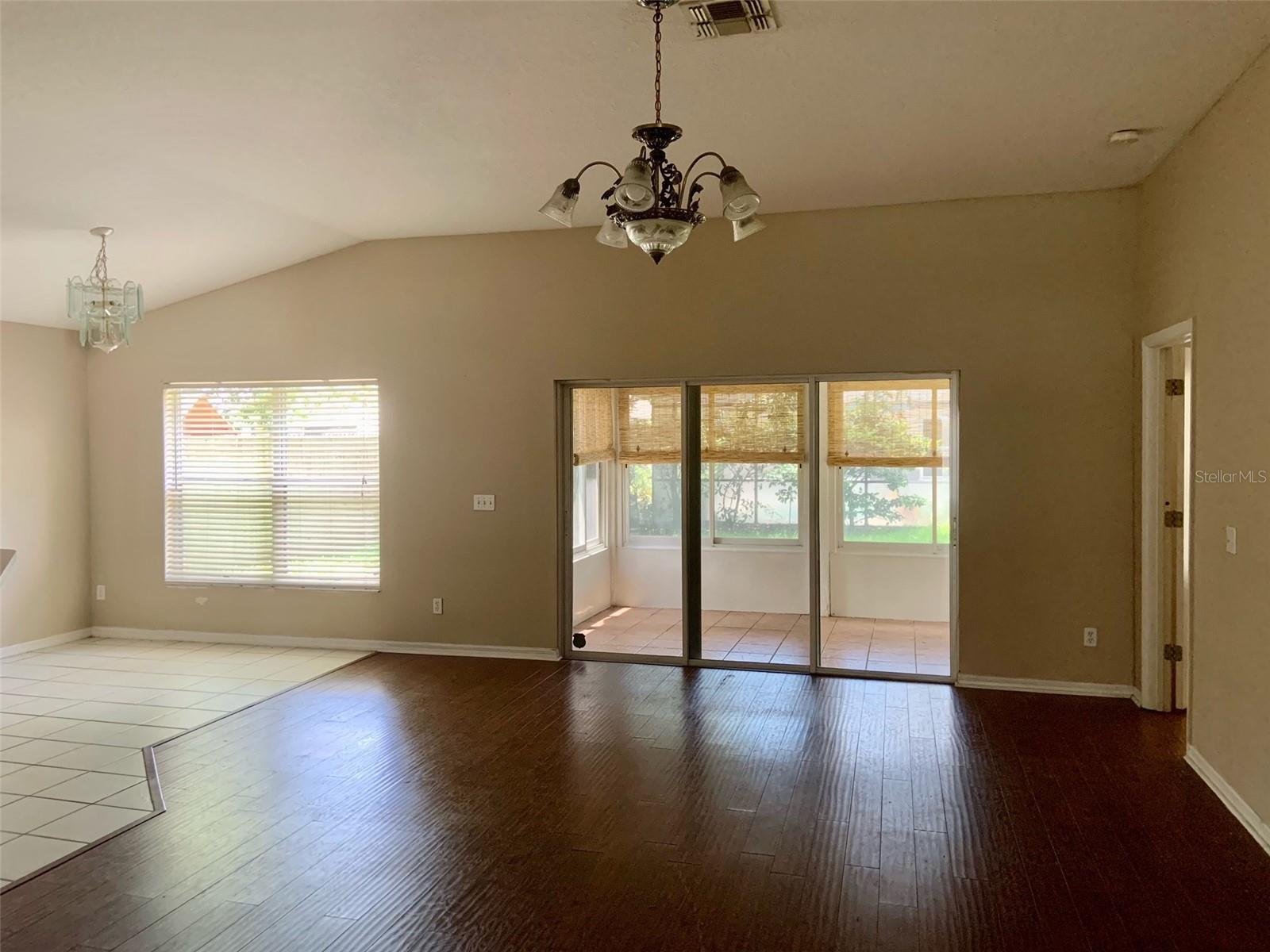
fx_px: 954
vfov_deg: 53.1
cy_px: 476
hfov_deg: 67.3
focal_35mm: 26
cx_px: 635
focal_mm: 4.25
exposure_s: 1/56
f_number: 1.8
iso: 400
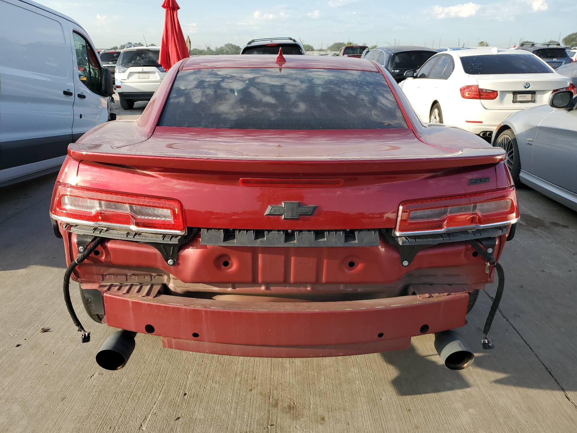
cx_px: 288
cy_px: 216
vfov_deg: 53.1
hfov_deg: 67.3
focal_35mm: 26
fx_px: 433
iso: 50
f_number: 1.5
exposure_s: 1/1111
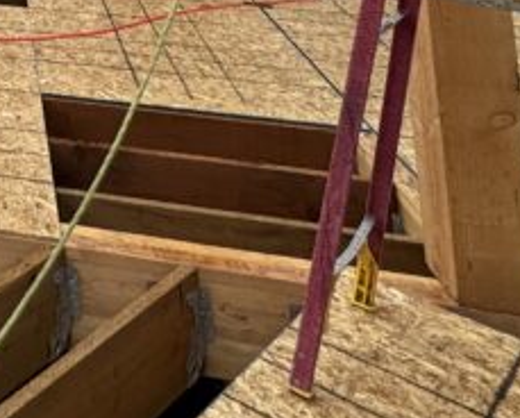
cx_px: -322
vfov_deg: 17.8
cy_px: -411
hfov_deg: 22.9
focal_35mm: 61
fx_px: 940
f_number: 2.2
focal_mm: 2.22
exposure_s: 1/932
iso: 50
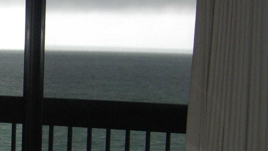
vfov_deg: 7.0
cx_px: -51
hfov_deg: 12.4
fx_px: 1201
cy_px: 248
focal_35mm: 169
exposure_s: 1/313
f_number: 2.8
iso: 79
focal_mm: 7.8
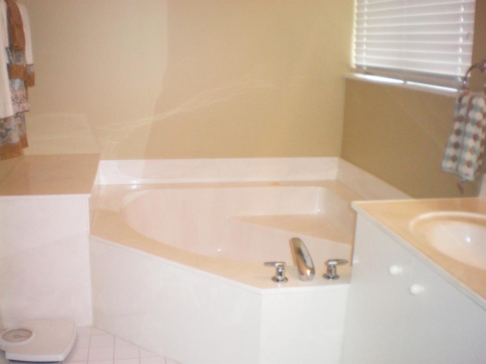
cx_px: 243
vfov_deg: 37.7
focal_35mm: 38
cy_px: 182
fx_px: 534
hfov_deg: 49.0
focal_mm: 6.3
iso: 400
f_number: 3.1
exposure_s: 1/60
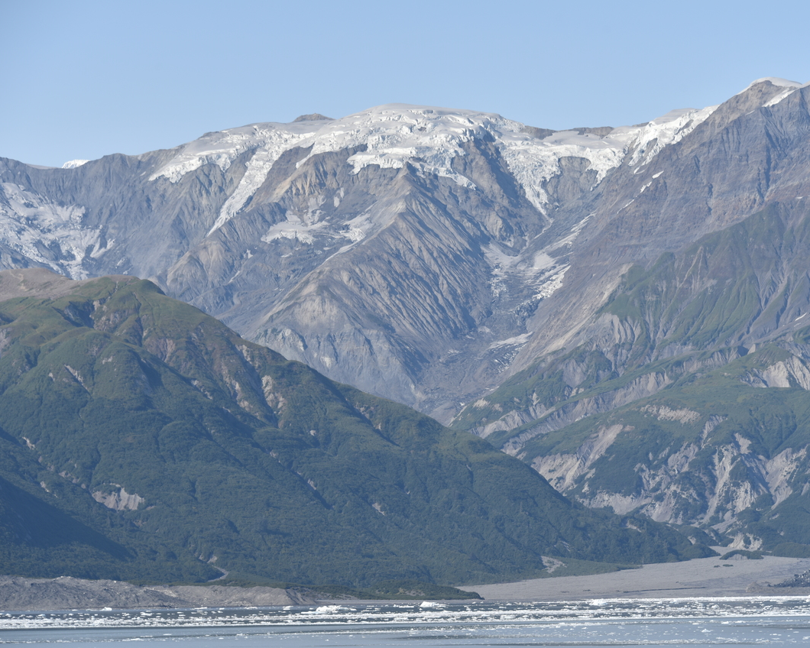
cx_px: 464
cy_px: 325
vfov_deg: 10.1
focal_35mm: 153
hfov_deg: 12.6
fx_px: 3668
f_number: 9
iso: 100
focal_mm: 135
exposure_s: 1/320
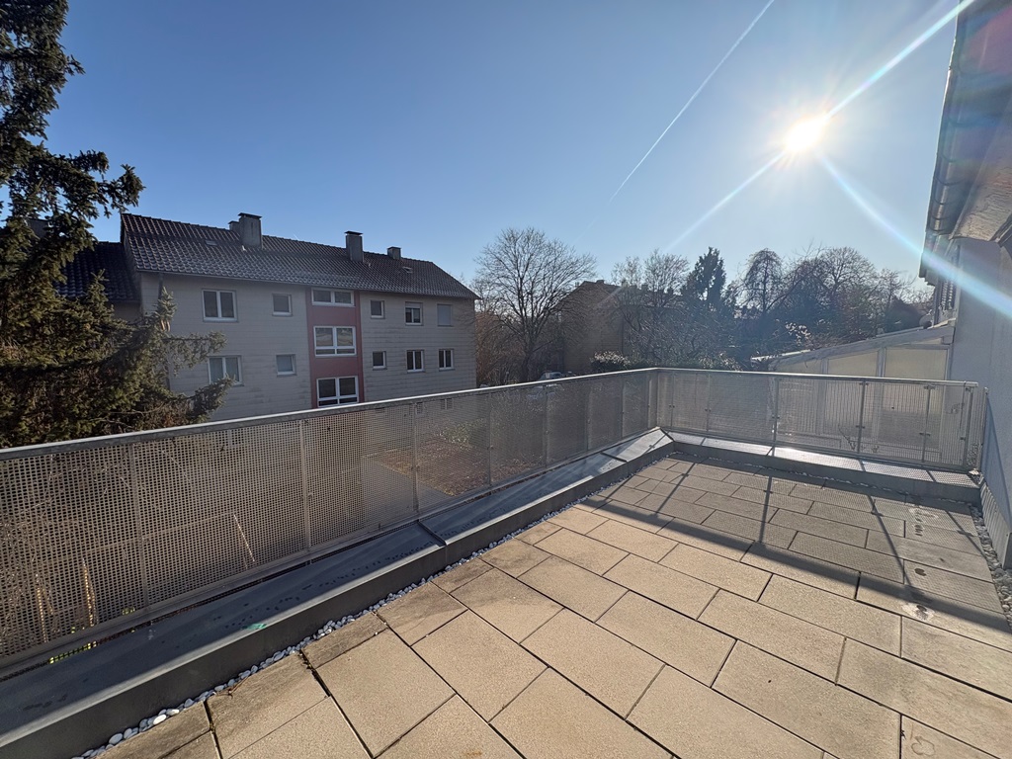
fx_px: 409
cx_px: 506
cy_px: 380
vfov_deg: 85.7
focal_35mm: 14
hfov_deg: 102.1
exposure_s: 1/1748
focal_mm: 2.22
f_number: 2.2
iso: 64
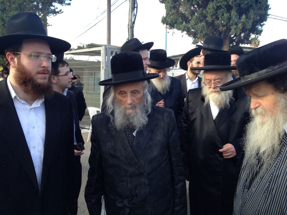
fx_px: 274
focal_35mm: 33
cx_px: 144
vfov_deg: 42.9
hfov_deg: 55.4
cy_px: 108
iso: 50
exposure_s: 1/189
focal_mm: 4.12
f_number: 2.4
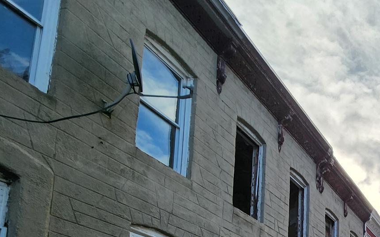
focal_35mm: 33
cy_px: 312
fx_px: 342
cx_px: 418
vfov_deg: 30.0
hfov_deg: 44.4
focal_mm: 2.2
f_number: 2.2
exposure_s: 1/1084
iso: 50
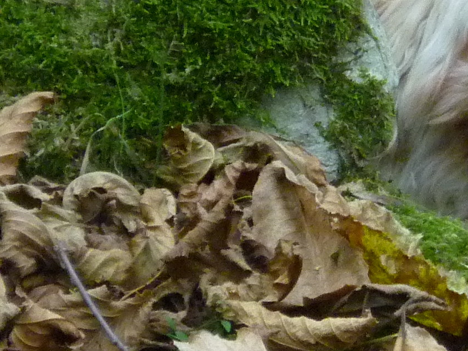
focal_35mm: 537
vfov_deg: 2.8
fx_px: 7261
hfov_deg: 3.7
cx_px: 609
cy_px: 47
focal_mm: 22
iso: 400
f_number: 5.9
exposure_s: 1/60
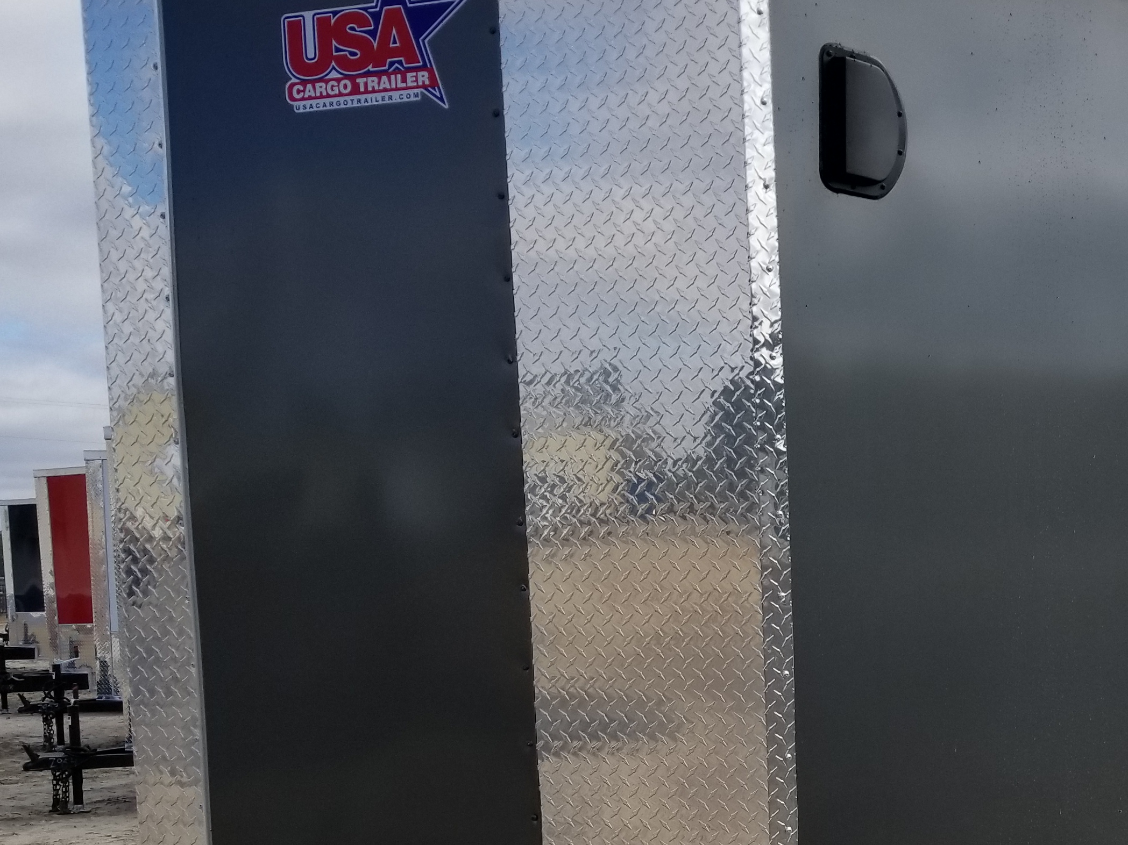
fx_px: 1629
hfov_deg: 35.3
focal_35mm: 50
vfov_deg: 28.6
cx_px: 1075
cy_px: 660
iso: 50
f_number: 1.7
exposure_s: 1/3320
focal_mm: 4.25
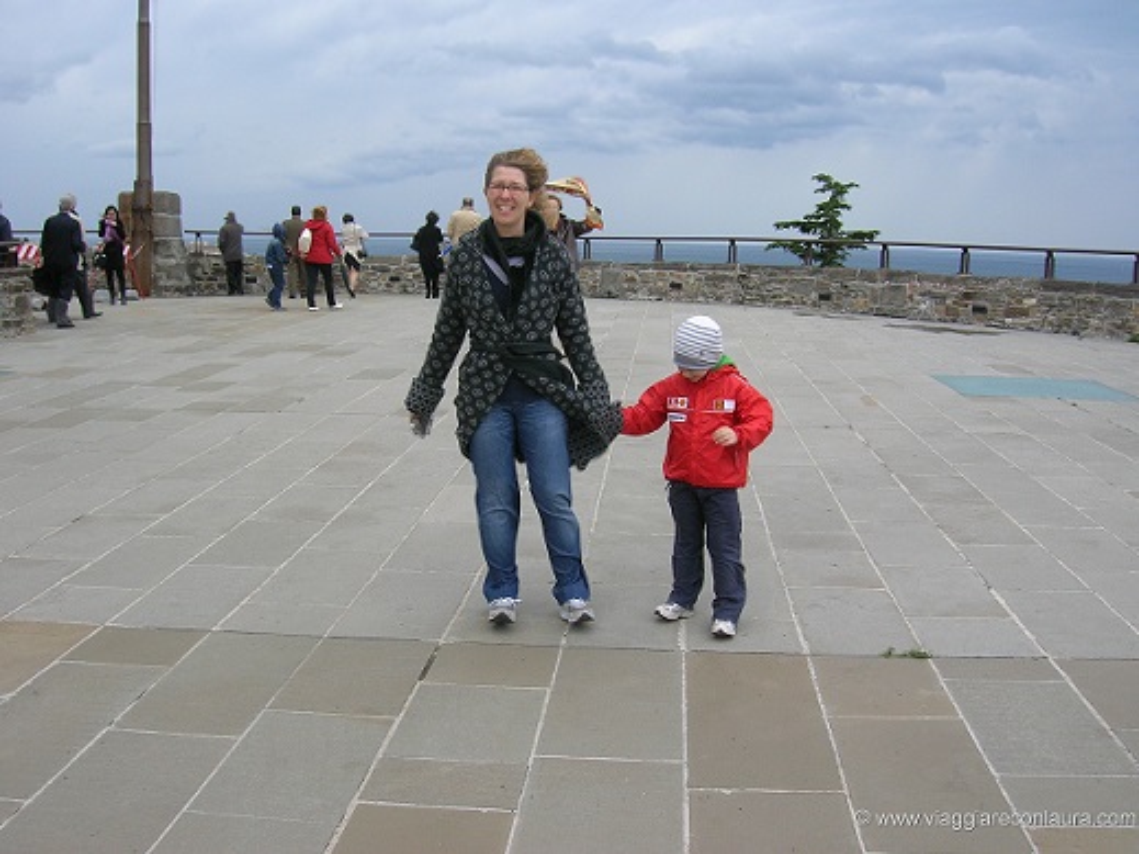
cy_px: 427
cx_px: 570
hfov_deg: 54.0
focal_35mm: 34
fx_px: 1118
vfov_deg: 41.8
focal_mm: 5.7
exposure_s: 1/130
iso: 50
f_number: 4.9
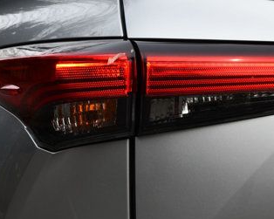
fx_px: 1629
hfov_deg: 9.6
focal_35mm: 201
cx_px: 202
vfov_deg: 7.7
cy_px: 89
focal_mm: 70
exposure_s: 1/250
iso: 200
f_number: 5.6
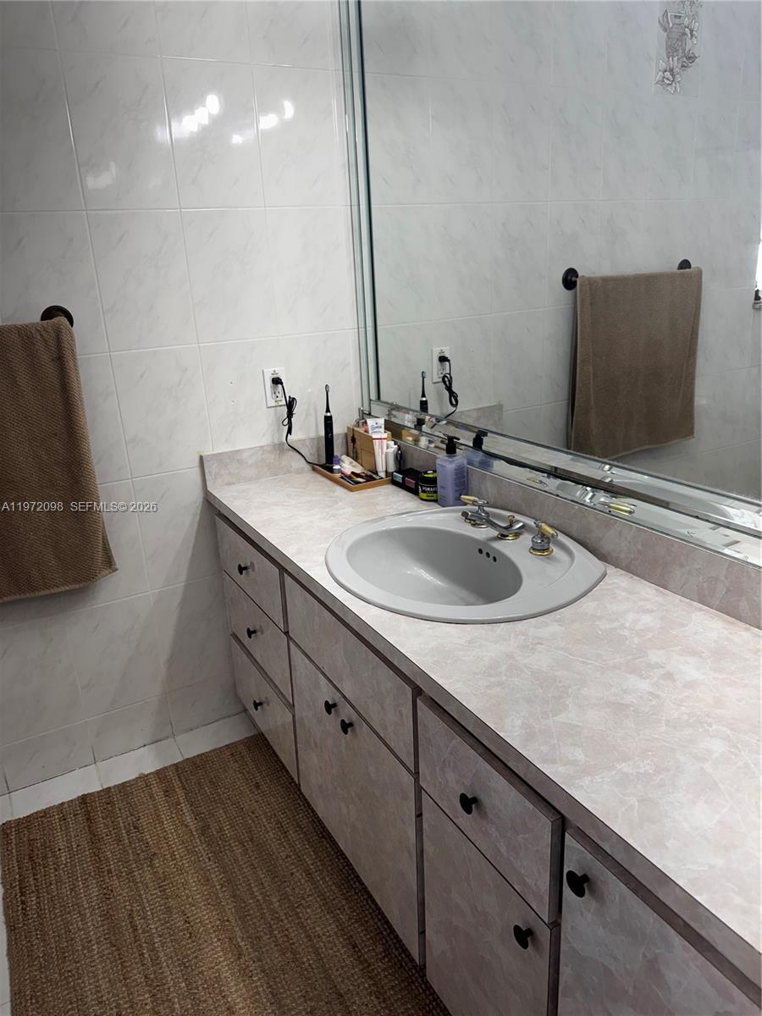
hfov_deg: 56.8
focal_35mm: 24
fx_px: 704
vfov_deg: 71.6
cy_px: 508
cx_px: 381
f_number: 1.78
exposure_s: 1/284
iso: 80
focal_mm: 6.76
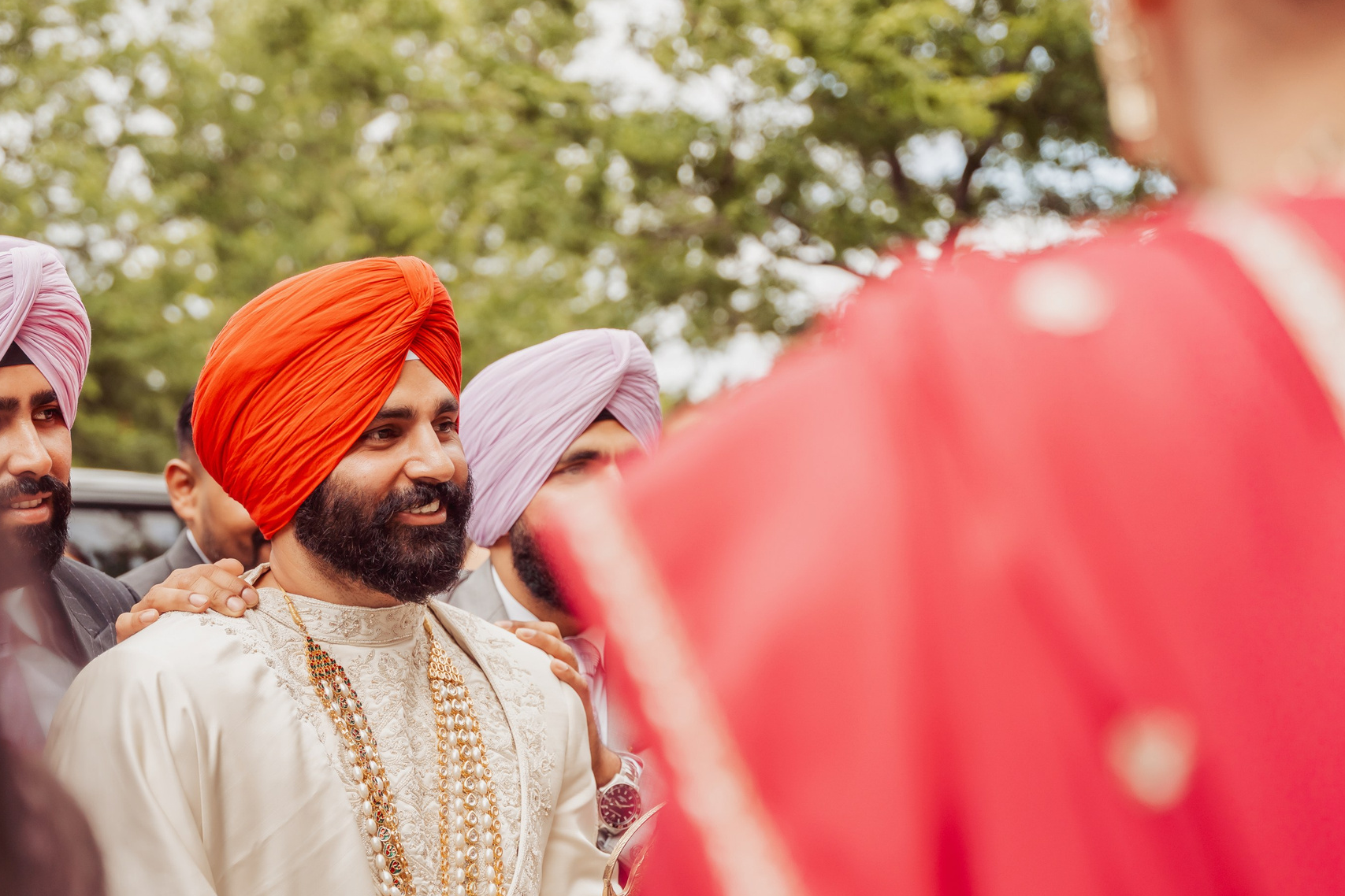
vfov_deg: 19.5
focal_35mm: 70
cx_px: 477
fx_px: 2606
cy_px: 562
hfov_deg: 28.8
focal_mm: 46.5
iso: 100
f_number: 2.8
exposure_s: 1/2000
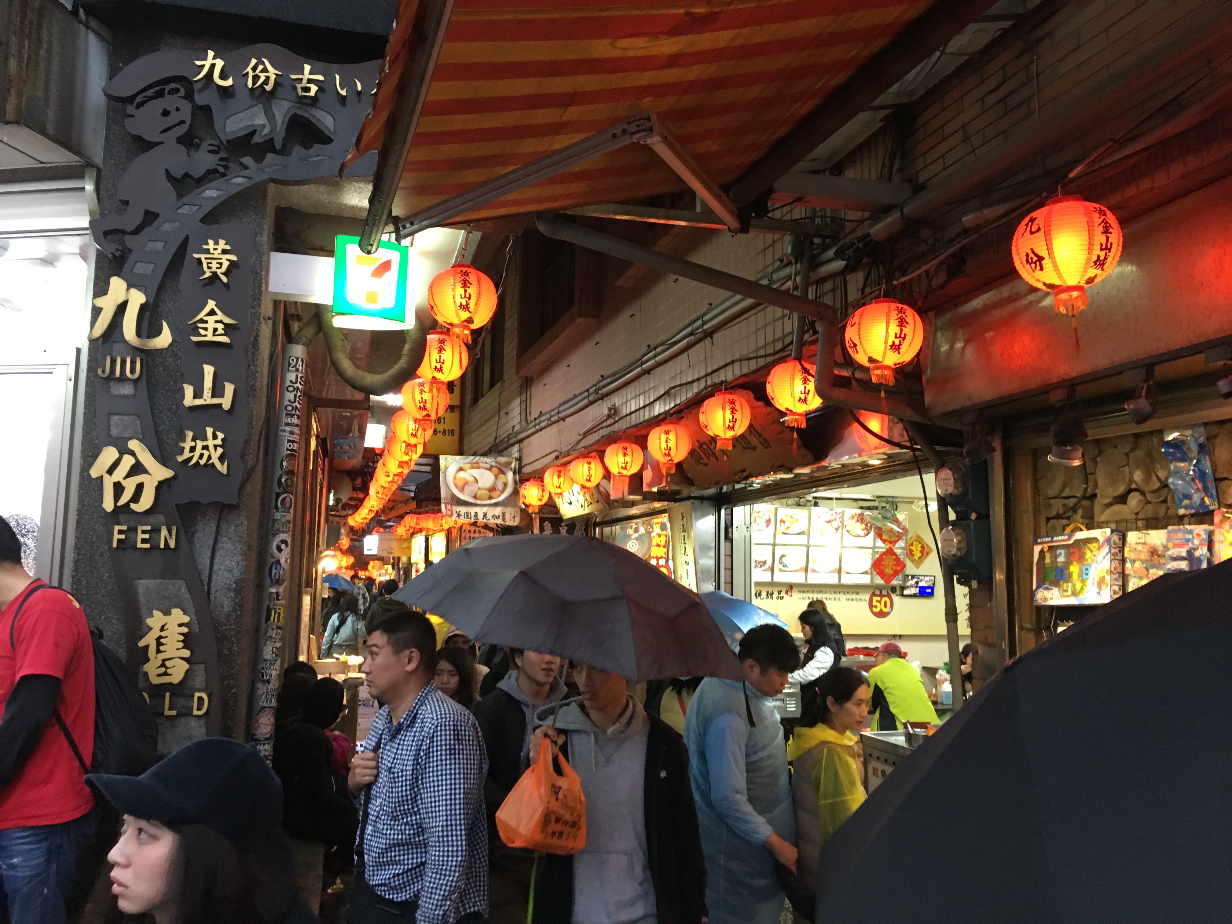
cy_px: 462
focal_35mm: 29
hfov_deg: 61.7
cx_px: 616
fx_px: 1032
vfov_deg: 48.2
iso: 160
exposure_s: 1/30
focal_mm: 4.15
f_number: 2.2
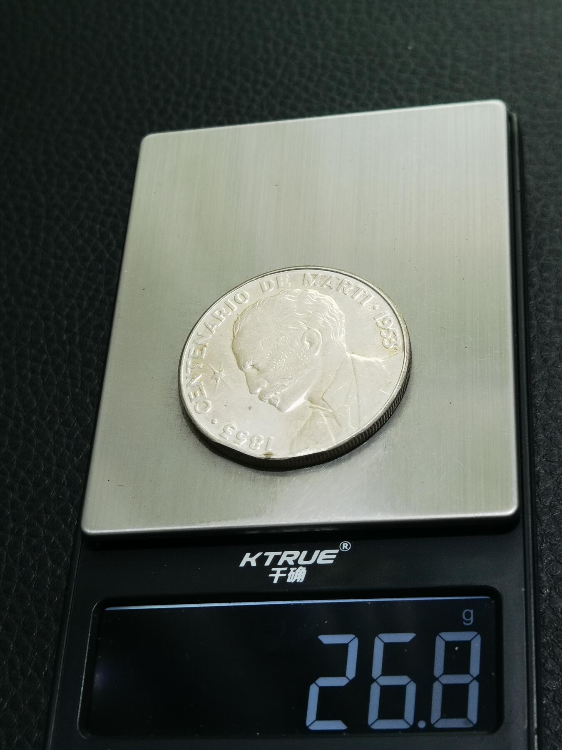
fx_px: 1364
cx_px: 281
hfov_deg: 23.3
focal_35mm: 63
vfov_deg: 30.7
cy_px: 375
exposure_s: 1/100
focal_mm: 6.67
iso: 100
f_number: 1.9
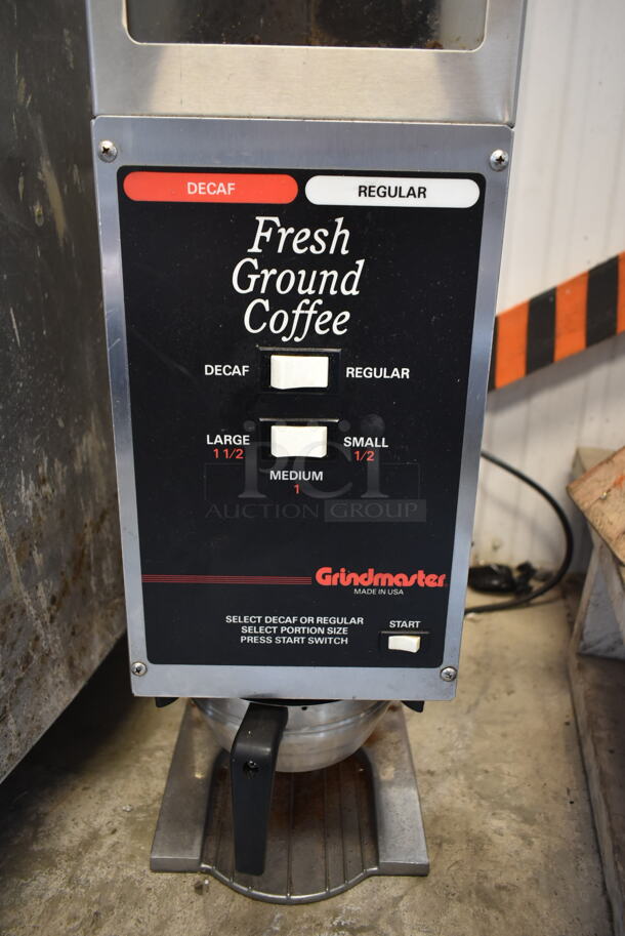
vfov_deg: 67.3
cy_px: 468
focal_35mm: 27
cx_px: 312
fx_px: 702
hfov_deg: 48.0
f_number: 3.5
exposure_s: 1/30
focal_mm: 18
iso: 1000
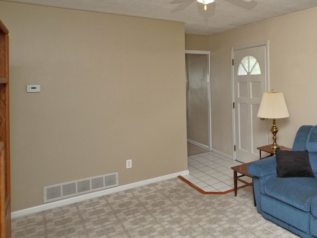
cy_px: 82
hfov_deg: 57.4
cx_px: 267
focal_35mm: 28
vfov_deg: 49.3
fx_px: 255
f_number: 4.5
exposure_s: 1/80
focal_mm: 11
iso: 400
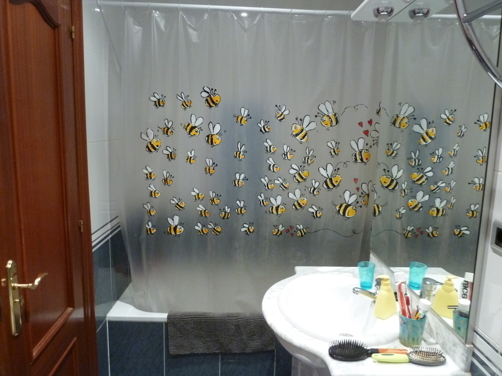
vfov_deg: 54.9
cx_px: 251
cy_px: 188
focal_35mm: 25
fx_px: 363
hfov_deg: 69.4
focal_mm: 4.1
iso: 400
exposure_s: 1/13
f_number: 3.3
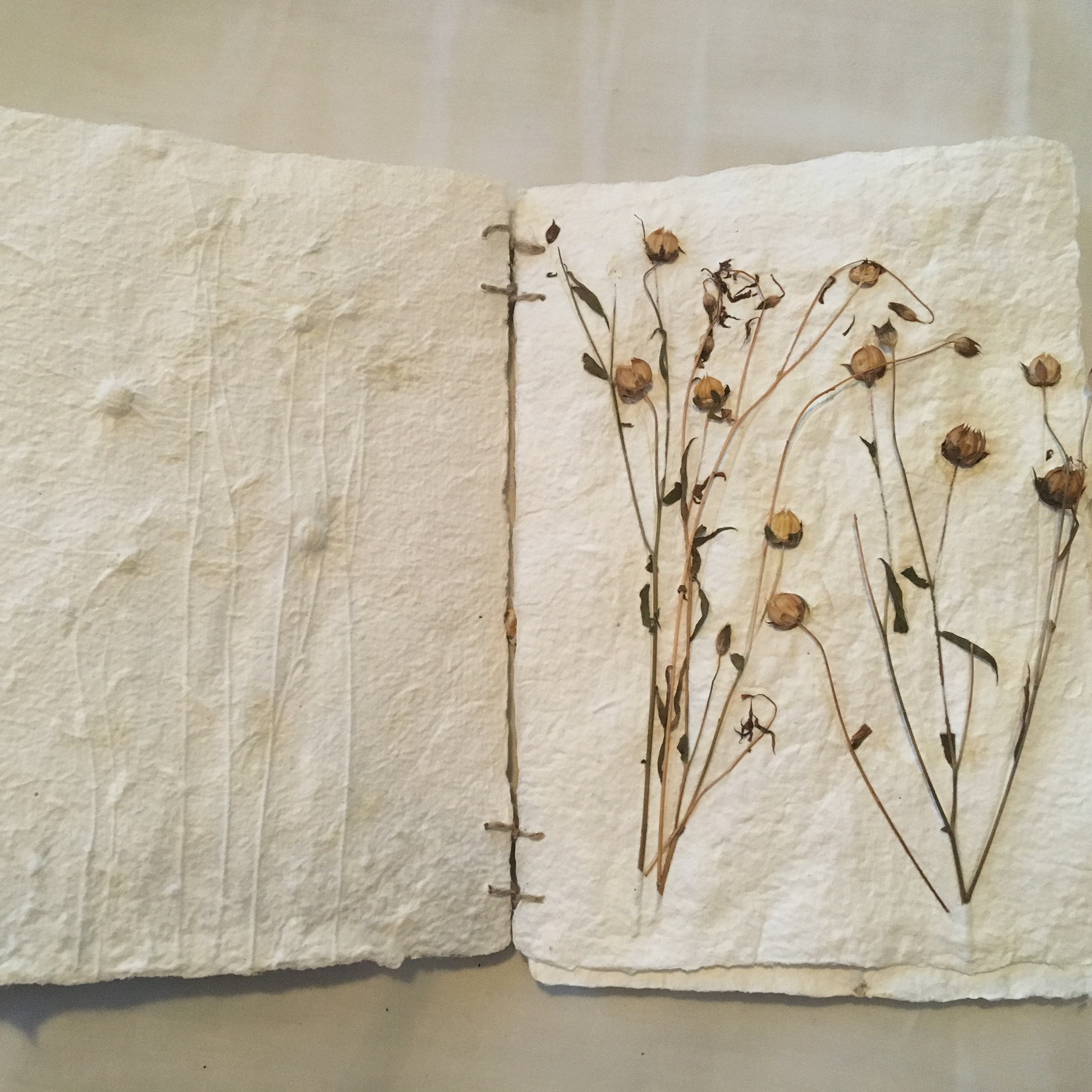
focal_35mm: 35
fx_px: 1249
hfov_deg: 47.2
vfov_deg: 47.2
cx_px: 520
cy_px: 534
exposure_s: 1/24
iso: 200
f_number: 2.2
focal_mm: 4.15
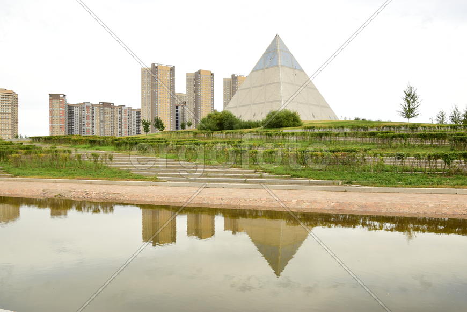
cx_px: 234
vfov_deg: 47.9
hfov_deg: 67.4
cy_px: 156
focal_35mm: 27
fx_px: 350
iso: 200
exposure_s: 1/100
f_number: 9
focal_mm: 18
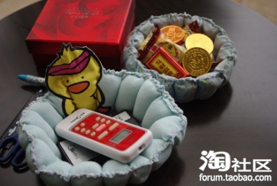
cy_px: 93
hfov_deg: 35.0
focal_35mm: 57
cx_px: 138
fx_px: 439
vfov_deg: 23.9
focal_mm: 37.5
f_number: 4.5
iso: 100
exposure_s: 1/45
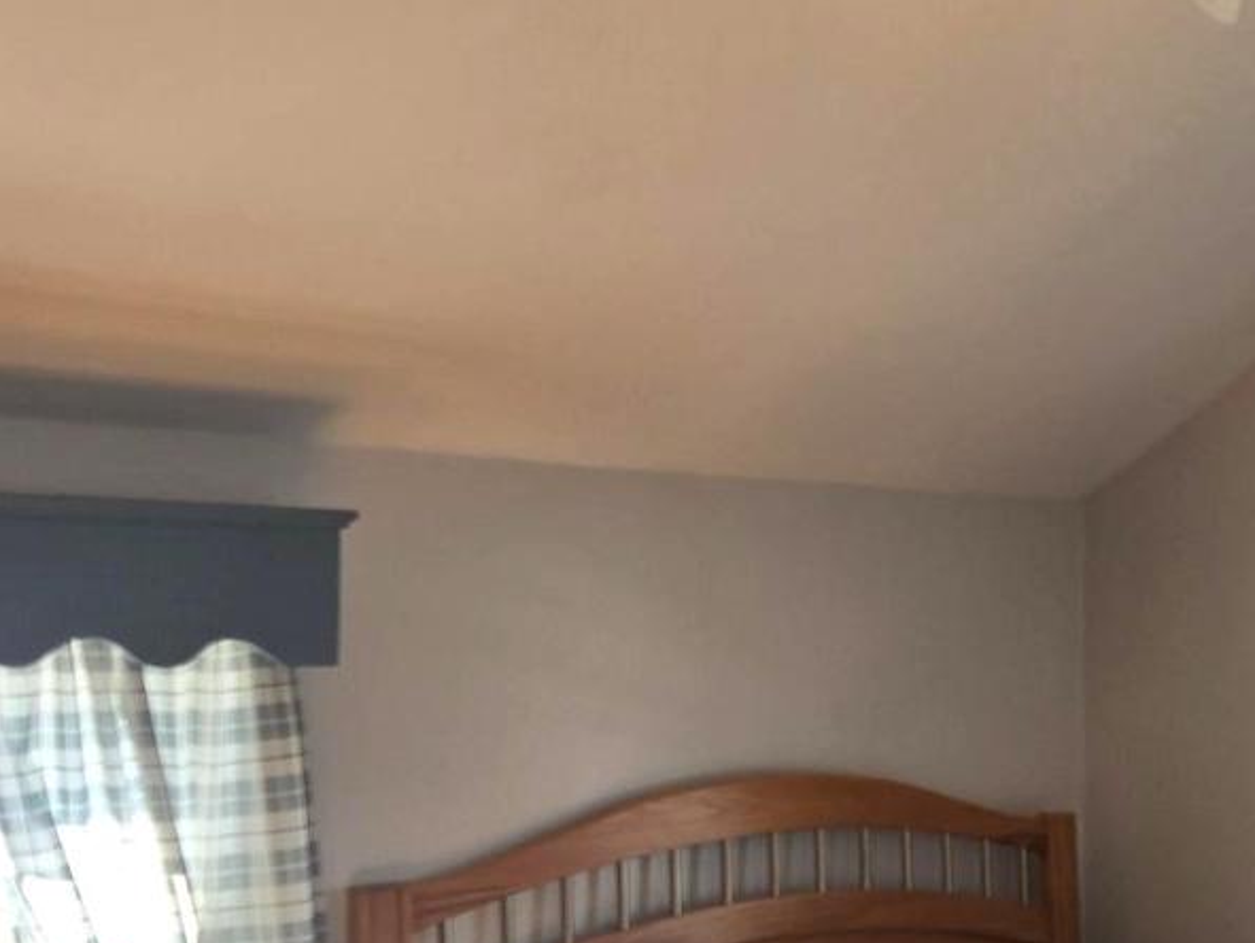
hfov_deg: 32.5
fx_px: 2032
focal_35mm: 56
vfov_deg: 26.1
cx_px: 1153
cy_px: 586
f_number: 1.8
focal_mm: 5.4
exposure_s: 1/180
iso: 40
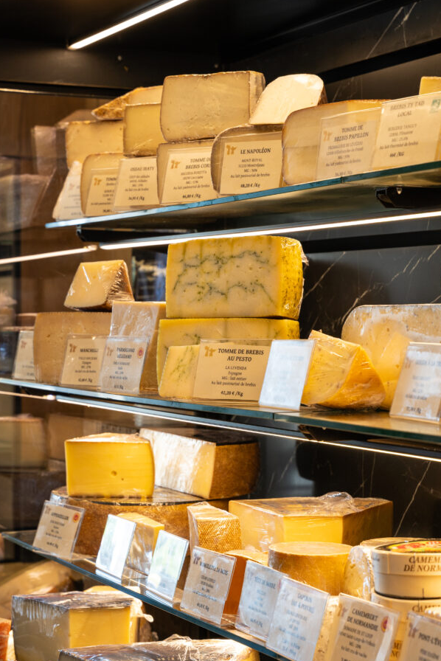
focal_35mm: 80
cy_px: 328
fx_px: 1469
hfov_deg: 17.1
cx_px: 219
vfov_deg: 25.4
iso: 320
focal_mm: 70
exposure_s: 1/30
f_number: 7.1
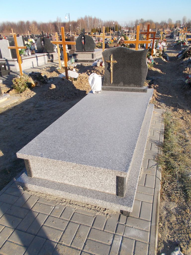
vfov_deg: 67.3
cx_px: 96
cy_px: 128
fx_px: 191
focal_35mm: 26
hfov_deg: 53.1
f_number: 8
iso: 80
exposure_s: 1/80
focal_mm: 4.6
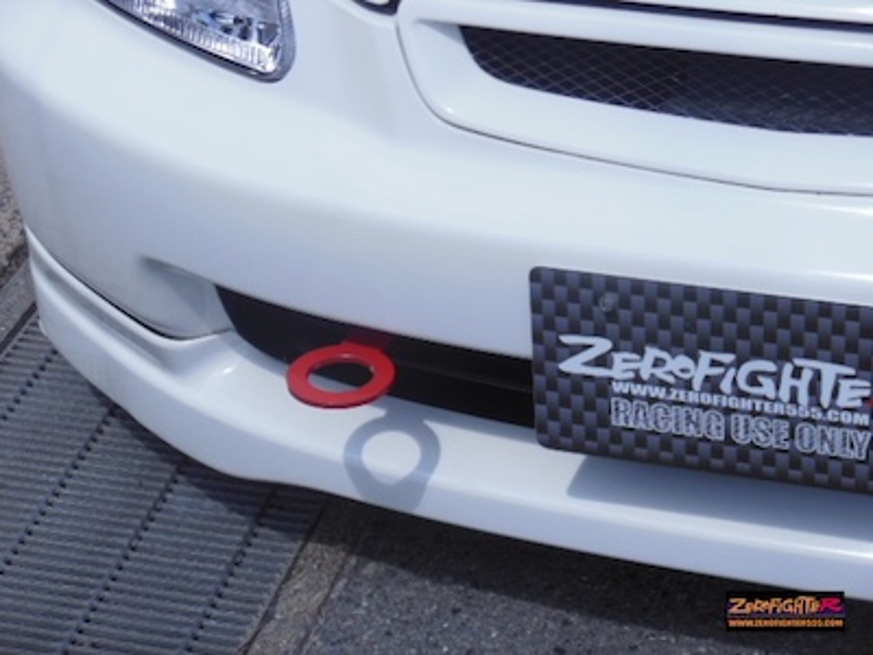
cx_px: 436
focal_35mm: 98
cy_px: 328
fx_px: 2472
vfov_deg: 15.1
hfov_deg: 20.0
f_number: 4.7
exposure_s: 1/1000
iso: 125
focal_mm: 17.5
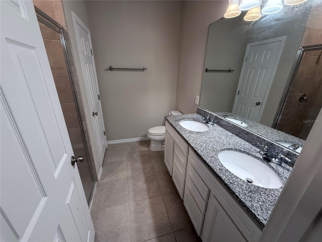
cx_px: 161
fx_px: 130
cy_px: 121
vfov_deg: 85.7
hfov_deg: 102.1
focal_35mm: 14
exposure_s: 1/120
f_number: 2.2
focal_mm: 2.22
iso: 320
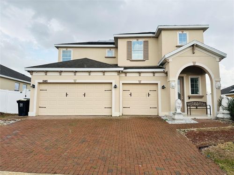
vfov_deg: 56.8
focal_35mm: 24
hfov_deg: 71.6
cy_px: 88
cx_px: 117
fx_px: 162
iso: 80
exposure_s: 1/756
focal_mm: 6.86
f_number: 1.78
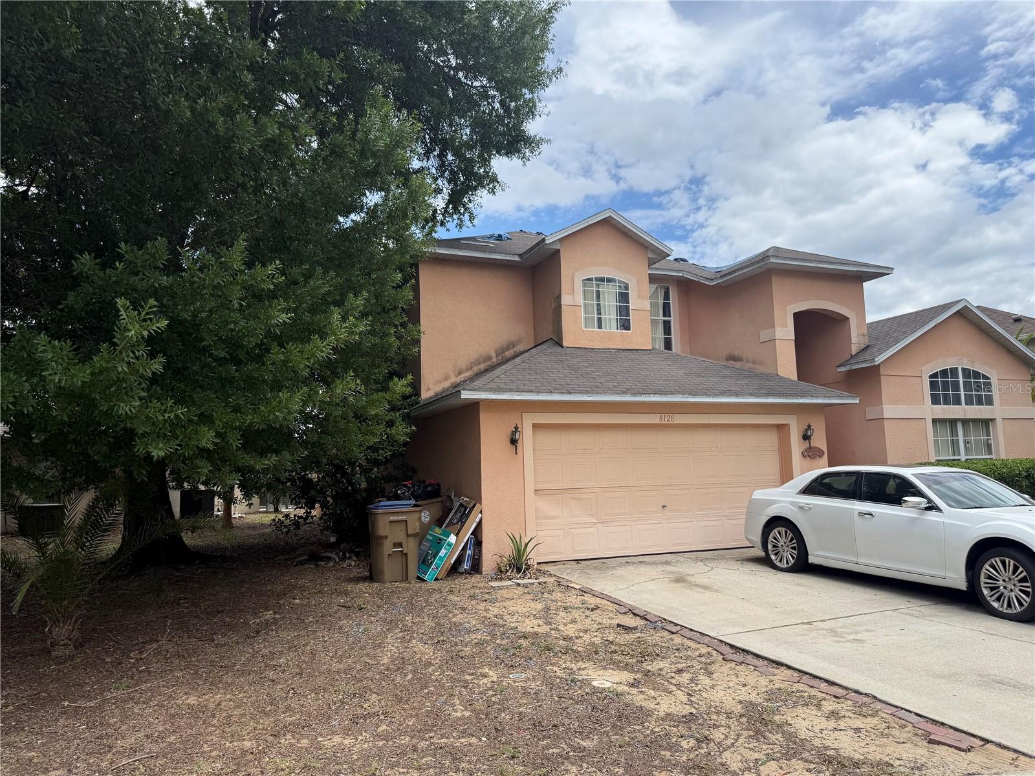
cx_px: 518
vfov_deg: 56.8
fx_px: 718
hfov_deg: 71.6
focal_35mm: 24
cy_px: 388
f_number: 1.78
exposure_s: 1/4405
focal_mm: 6.76
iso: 80
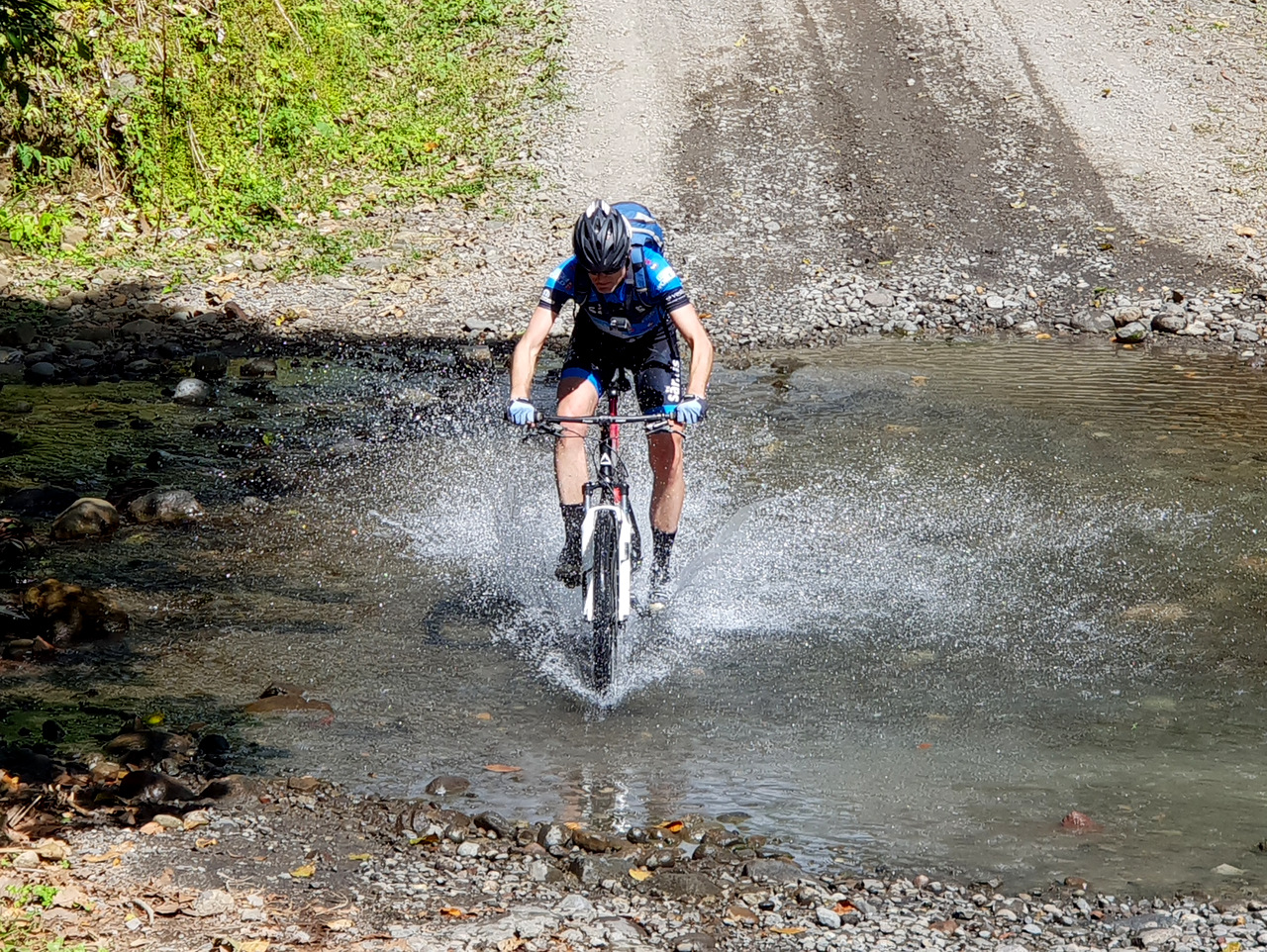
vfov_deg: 28.1
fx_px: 1905
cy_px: 476
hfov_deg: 36.8
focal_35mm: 52
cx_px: 634
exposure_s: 1/514
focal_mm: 6
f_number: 2.4
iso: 25
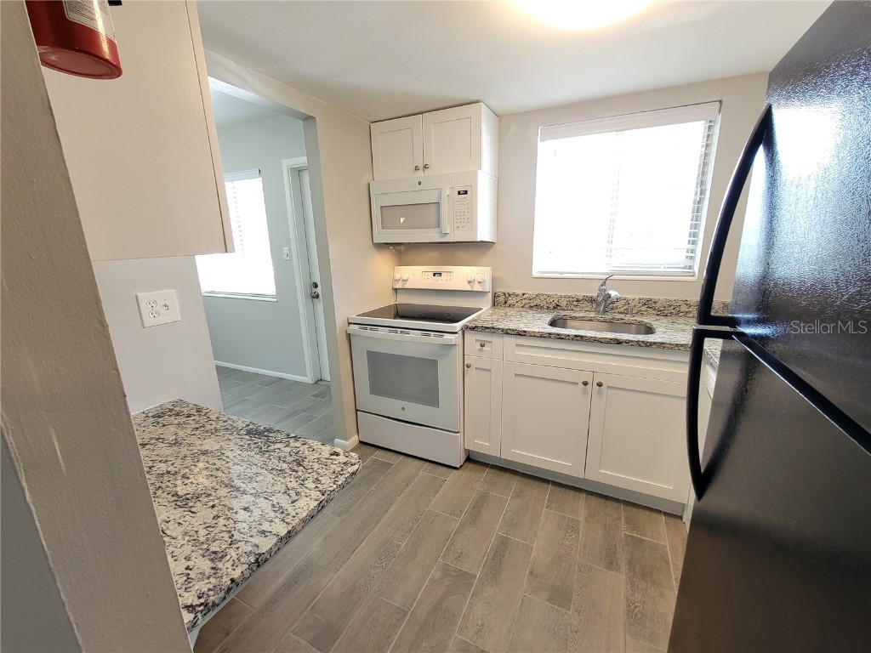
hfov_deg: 106.2
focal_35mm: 13
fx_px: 327
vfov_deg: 89.9
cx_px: 436
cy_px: 326
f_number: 2.2
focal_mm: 2.2
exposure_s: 1/60
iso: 160
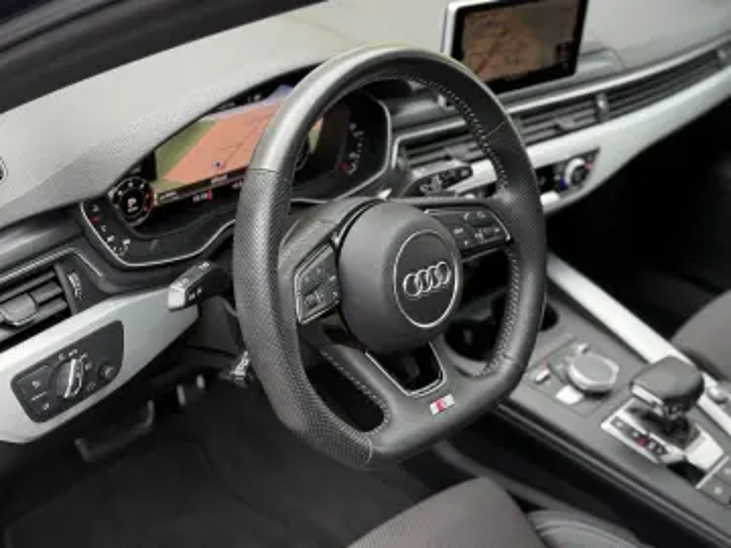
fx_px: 1014
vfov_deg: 30.3
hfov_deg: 39.7
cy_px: 274
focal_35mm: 48
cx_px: 366
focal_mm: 6.76
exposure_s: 1/270
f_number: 1.78
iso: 100
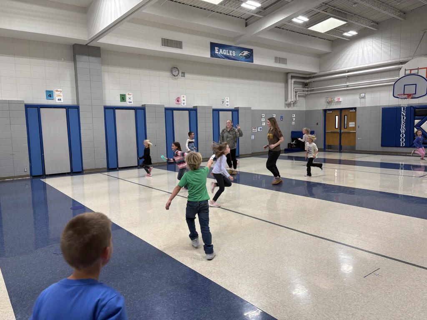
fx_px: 321
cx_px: 214
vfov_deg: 53.1
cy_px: 160
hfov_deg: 67.3
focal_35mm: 26
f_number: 1.6
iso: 64
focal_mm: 5.96
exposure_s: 1/120
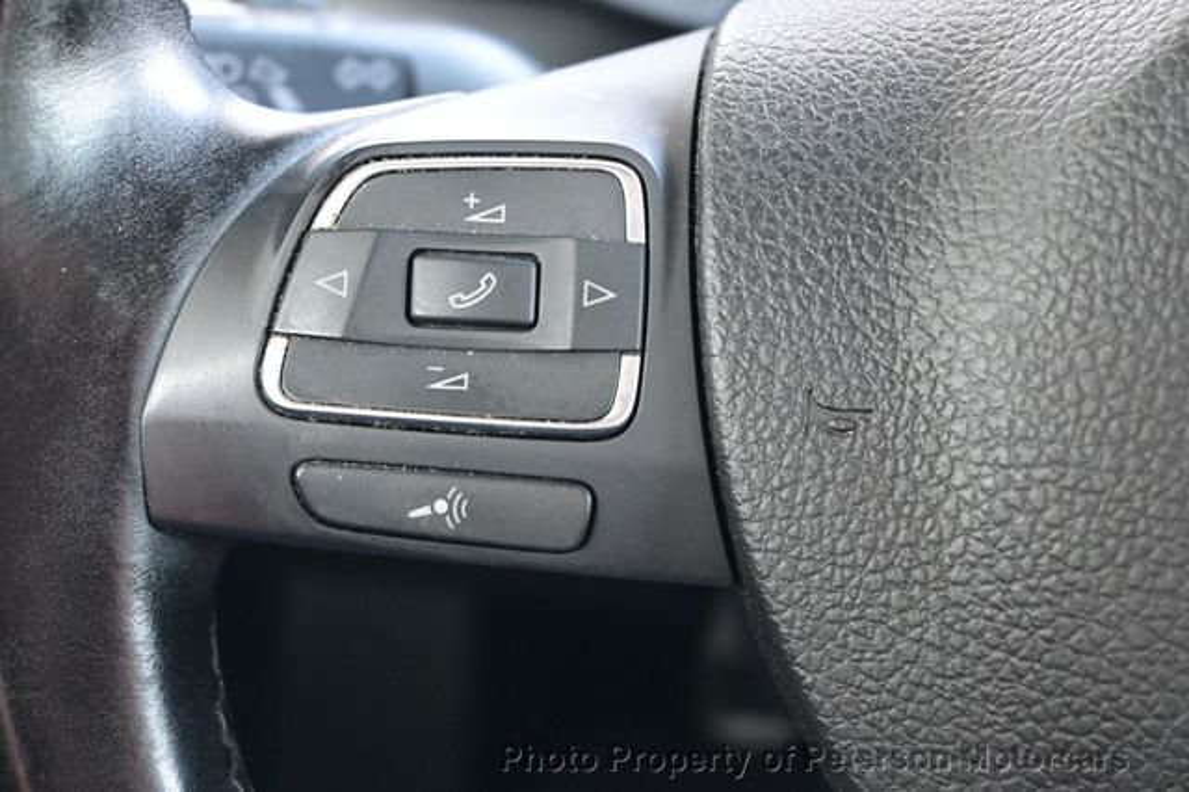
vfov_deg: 25.0
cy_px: 396
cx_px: 594
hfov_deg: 36.9
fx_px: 1783
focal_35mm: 54
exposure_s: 1/60
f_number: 5.3
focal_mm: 36
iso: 3200
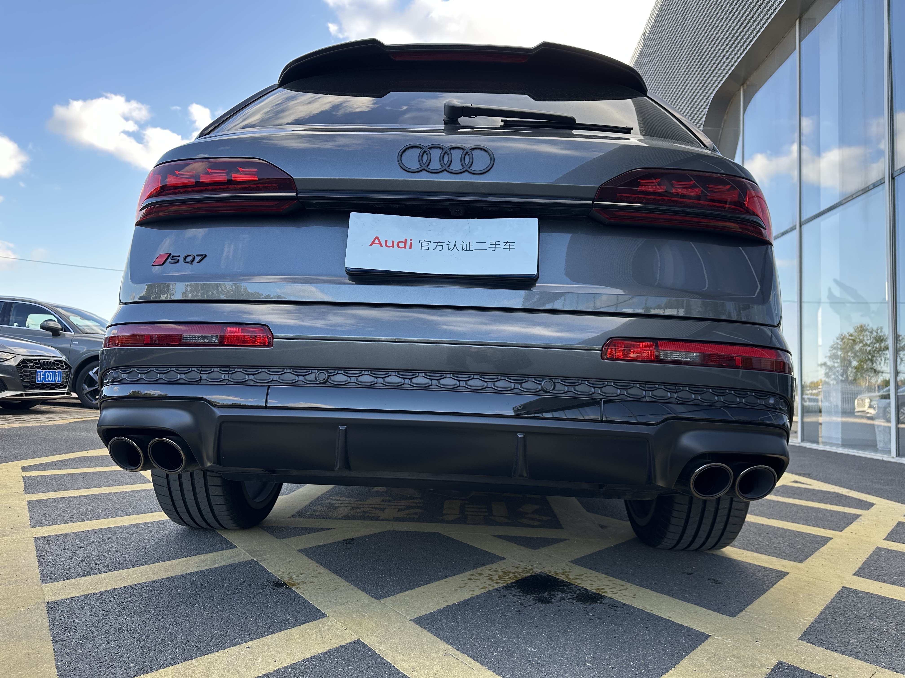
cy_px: 339
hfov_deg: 71.6
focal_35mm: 24
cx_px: 452
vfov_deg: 56.8
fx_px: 627
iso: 80
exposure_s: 1/415
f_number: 1.78
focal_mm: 6.86
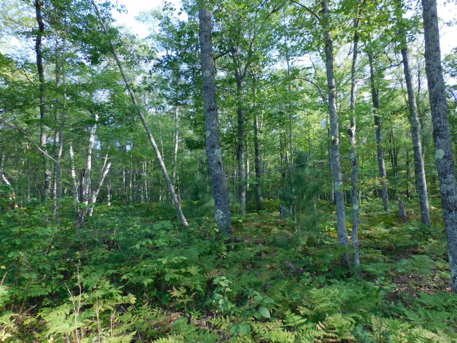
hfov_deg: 71.6
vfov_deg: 56.8
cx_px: 228
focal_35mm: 24
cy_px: 172
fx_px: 317
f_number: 3.3
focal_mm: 4.3
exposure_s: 1/100
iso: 125
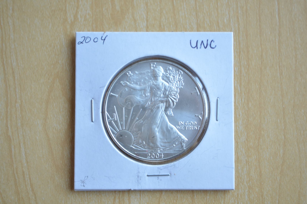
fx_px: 306
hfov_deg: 53.2
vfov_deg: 36.7
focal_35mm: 36
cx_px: 154
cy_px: 102
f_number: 4.5
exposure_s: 1/50
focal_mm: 24
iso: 400
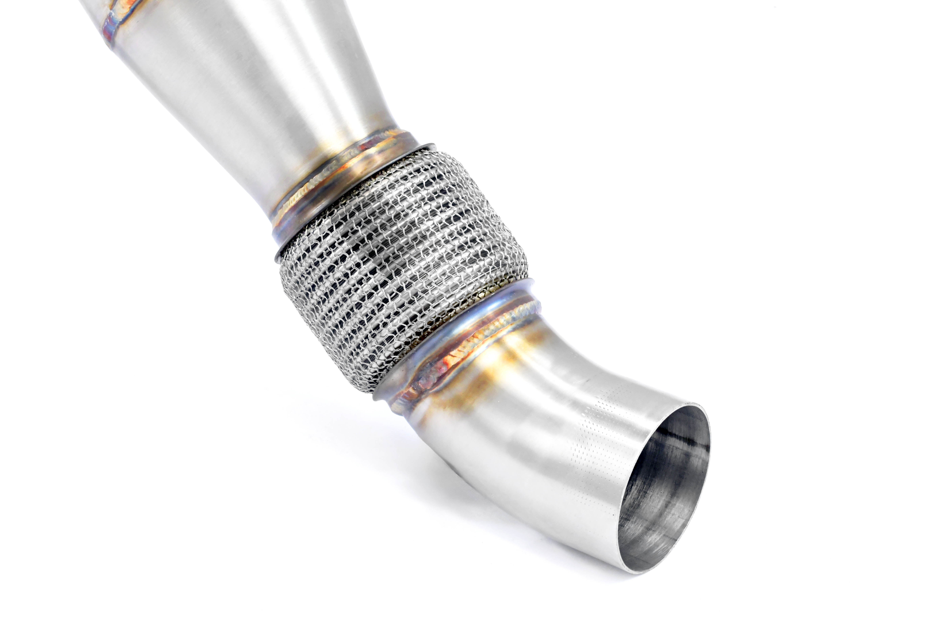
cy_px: 314
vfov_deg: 18.9
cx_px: 471
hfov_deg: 28.1
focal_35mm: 72
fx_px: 1884
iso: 2500
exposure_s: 1/100
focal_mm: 48
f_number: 13
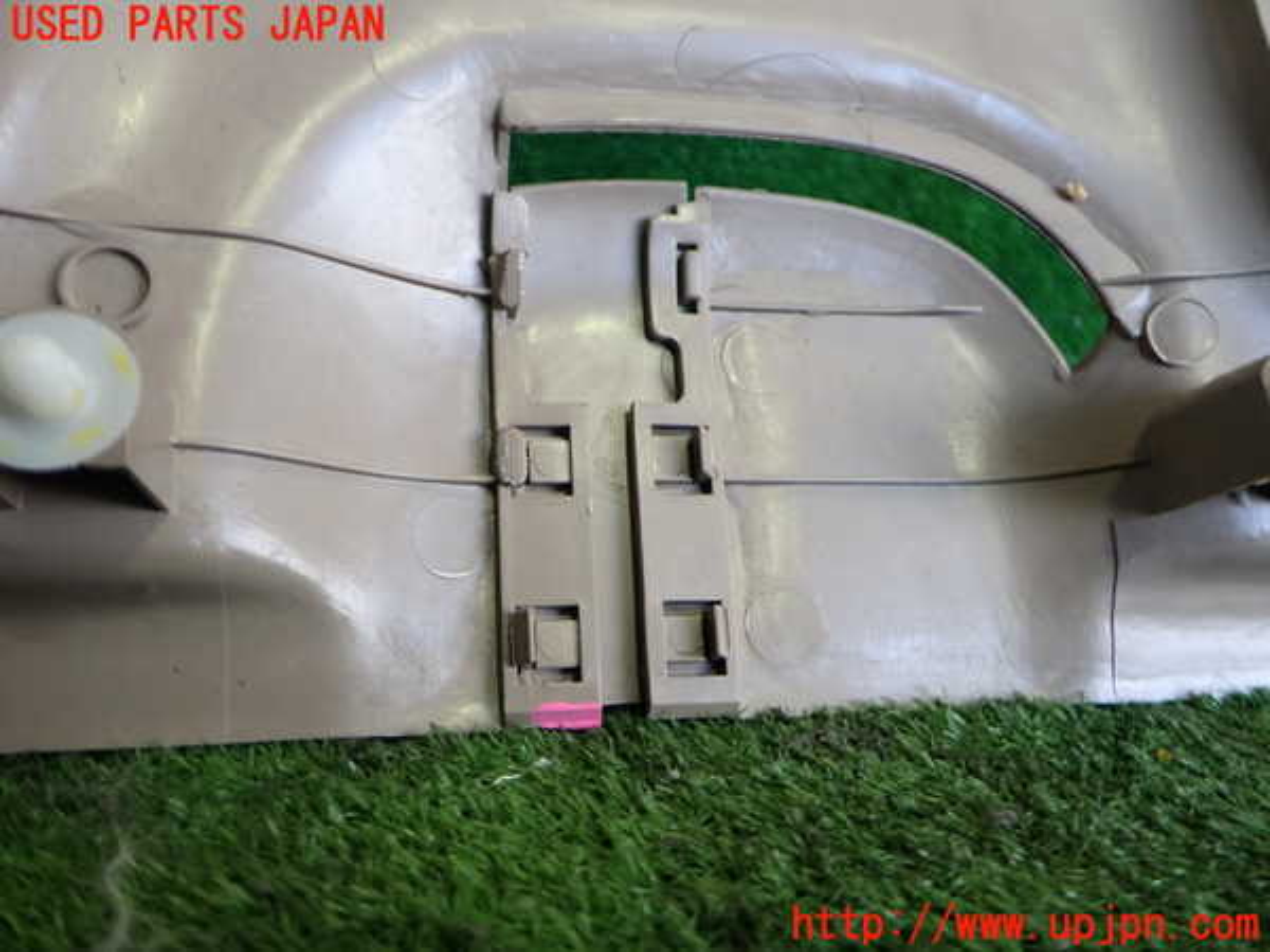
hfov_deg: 60.0
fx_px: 1101
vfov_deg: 46.8
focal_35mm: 30
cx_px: 635
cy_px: 476
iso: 200
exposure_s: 1/80
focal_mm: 5.4
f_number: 2.3
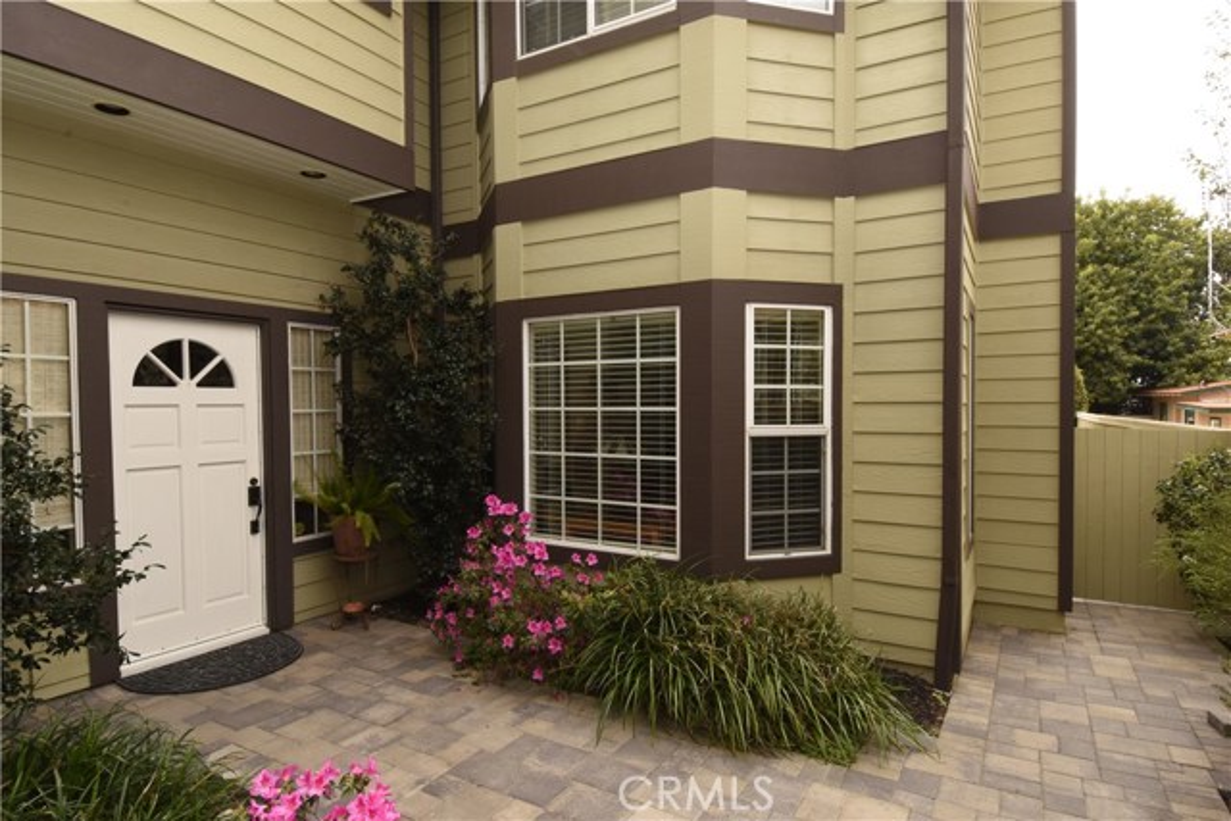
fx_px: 667
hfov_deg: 85.4
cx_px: 616
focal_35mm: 20
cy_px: 410
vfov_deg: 63.2
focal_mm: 13
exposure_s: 1/60
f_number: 16
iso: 400
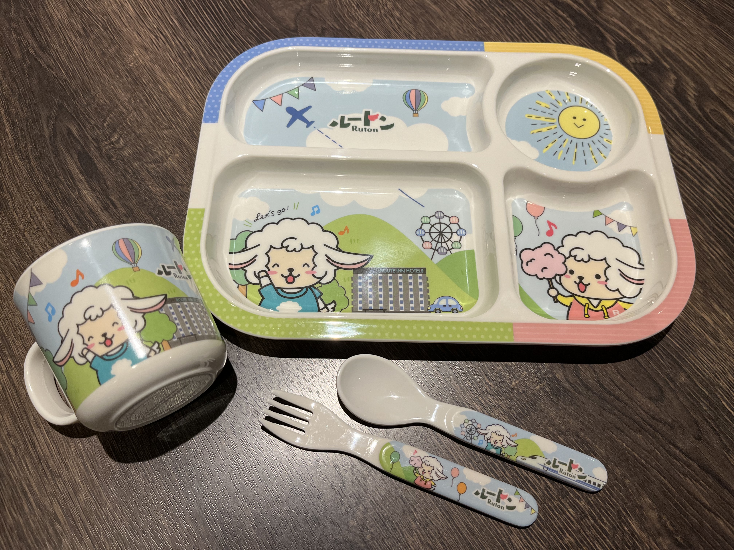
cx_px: 367
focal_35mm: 26
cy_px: 275
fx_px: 551
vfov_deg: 53.1
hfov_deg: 67.3
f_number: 1.6
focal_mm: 5.1
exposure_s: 1/100
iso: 125
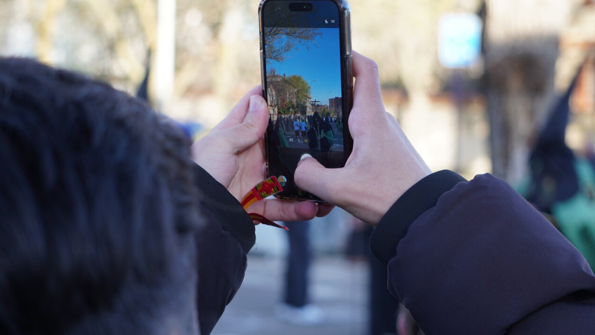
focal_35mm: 88
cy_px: 174
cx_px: 296
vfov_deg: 13.8
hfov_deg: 24.3
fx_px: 1381
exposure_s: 1/100
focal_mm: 55
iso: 160
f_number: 4.5
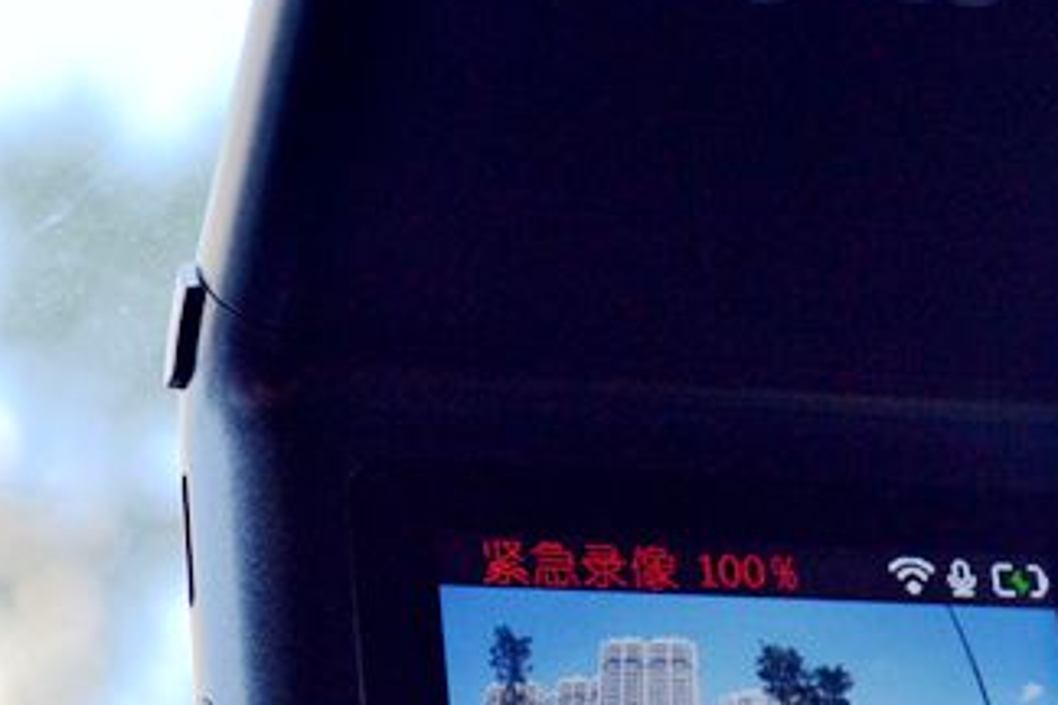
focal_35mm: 148
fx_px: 4349
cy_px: 720
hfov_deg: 13.8
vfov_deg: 9.2
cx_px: 715
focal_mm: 40
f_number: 5.6
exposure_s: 1/125
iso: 280
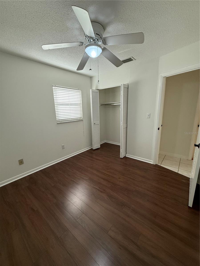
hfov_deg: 85.7
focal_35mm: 14
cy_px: 133
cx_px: 100
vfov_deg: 102.1
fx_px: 108
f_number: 2.2
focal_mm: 2.22
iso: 200
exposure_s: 1/120
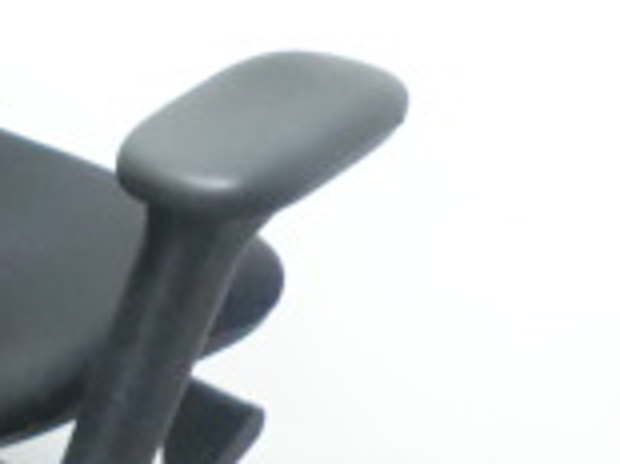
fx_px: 2362
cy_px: 256
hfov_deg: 14.0
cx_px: -308
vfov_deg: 11.2
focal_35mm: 132
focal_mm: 5.8
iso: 800
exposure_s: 1/20
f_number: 3.5
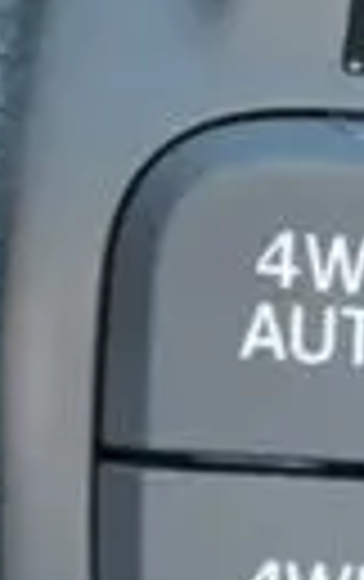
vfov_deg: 6.4
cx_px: 957
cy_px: 470
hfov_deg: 4.0
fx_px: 5157
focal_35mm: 326
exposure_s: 1/15
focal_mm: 31
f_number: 5.4
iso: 500
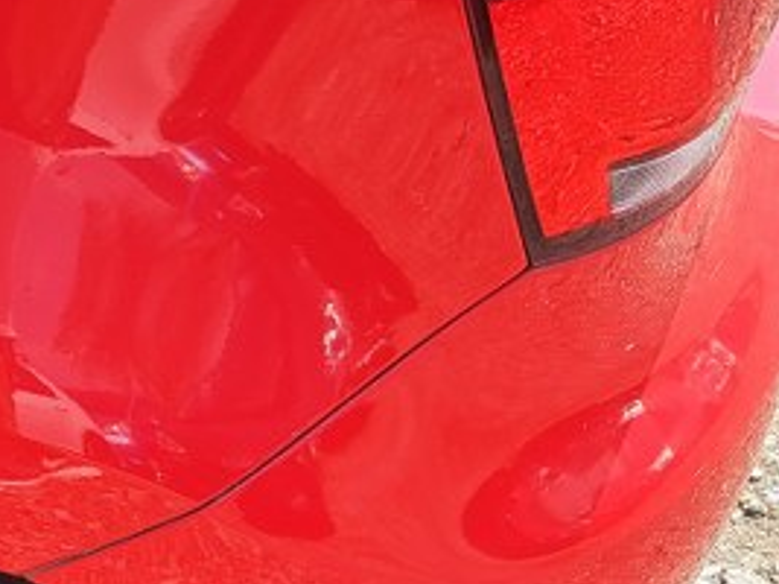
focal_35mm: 72
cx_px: -58
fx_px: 1620
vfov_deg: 19.3
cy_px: 689
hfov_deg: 25.3
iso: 50
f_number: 1.8
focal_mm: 5.23
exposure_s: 1/614
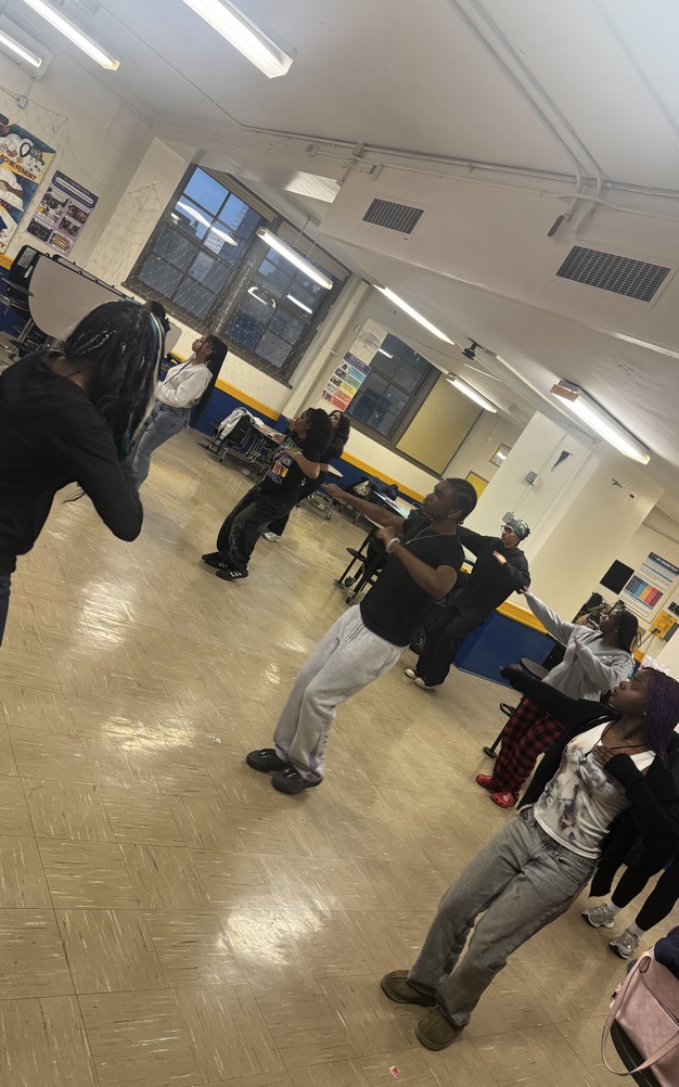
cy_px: 552
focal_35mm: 26
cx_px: 384
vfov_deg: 70.4
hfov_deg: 47.5
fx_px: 770
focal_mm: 6.76
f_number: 1.78
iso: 160
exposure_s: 1/60
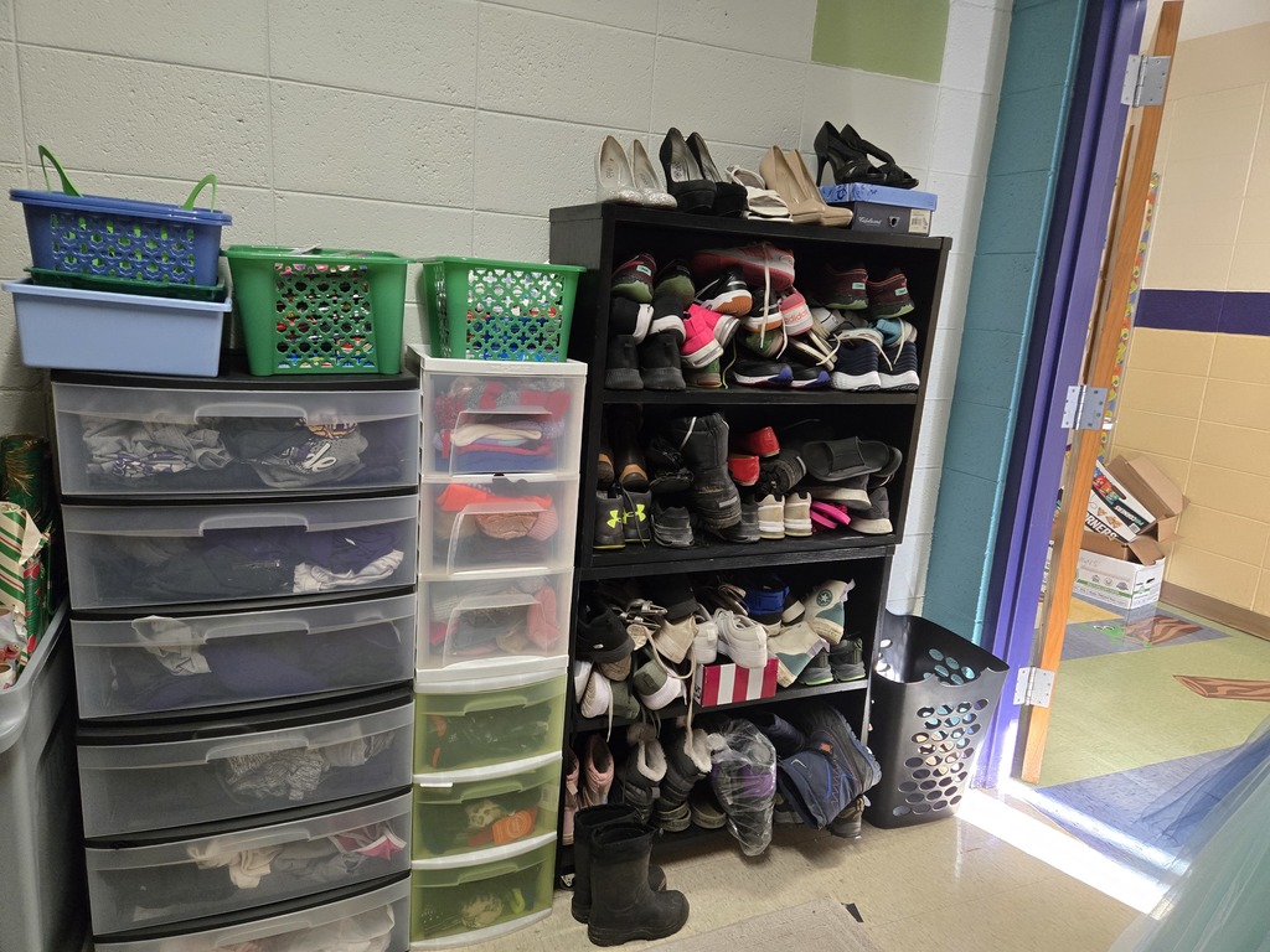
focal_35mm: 23
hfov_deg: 73.9
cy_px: 476
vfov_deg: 58.9
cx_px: 635
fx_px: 844
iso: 800
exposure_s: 1/120
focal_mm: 5.4
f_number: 1.8
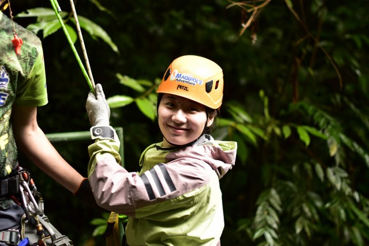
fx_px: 769
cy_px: 123
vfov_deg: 18.2
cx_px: 184
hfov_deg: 27.0
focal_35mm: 75
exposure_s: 1/250
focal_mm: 50
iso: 125
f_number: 1.4
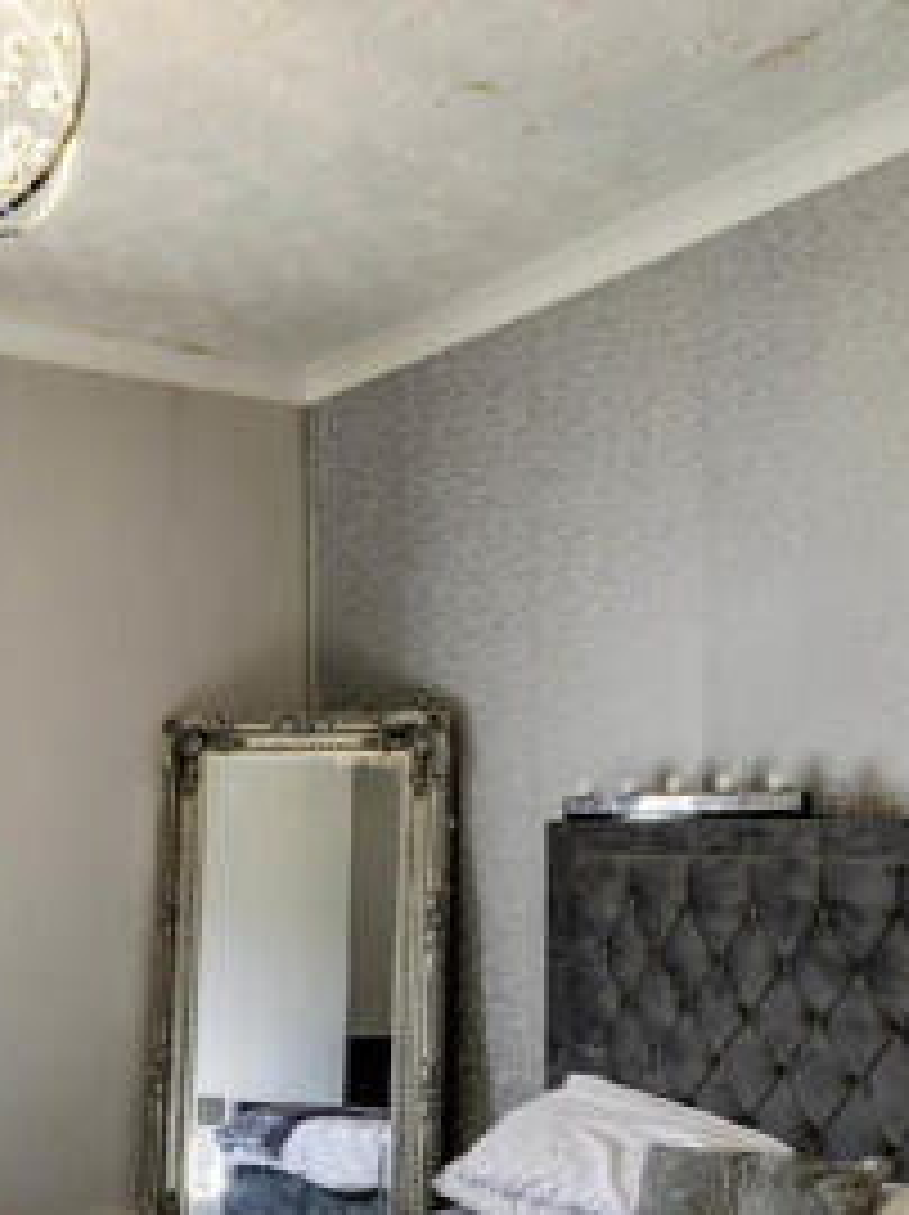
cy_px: 731
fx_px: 1227
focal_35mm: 35
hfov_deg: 37.3
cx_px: 52
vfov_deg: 52.3
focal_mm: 10
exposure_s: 1/13
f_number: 8
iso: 100
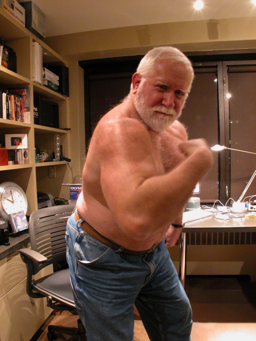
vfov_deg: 54.0
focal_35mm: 34
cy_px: 170
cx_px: 128
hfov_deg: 41.8
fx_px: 335
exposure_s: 1
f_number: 8
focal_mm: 8.9
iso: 400
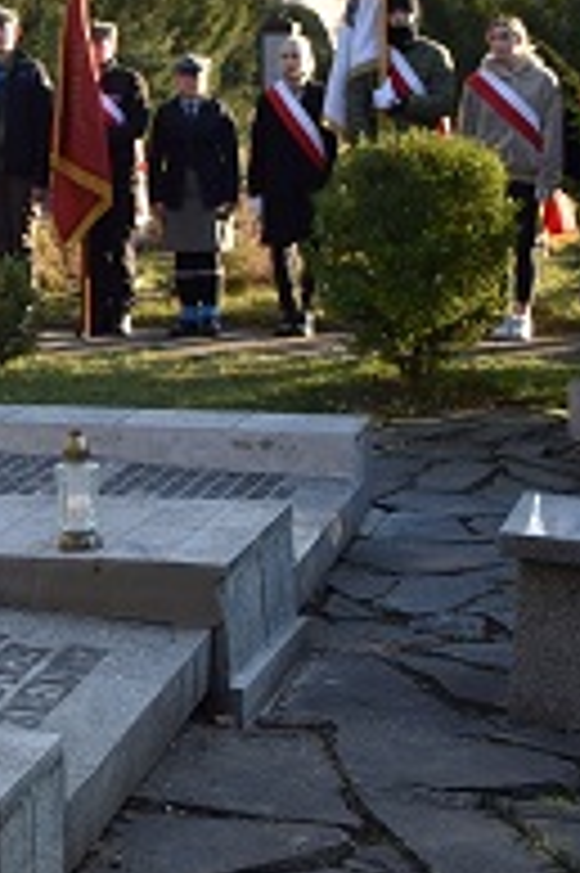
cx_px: -274
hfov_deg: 14.0
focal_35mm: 92
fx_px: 2227
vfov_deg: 22.0
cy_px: 261
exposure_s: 1/250
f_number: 8
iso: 400
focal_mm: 22
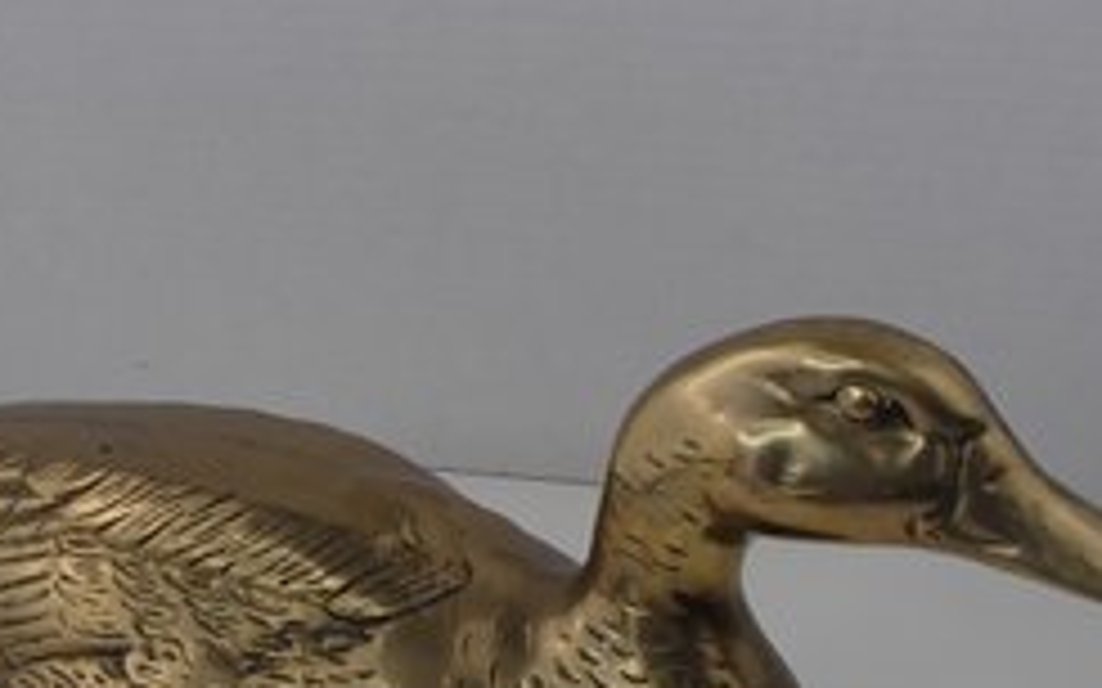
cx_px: 488
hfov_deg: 36.9
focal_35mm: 55
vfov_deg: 23.3
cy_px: 533
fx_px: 1651
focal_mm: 6.64
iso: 100
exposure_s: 1/160
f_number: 4.7
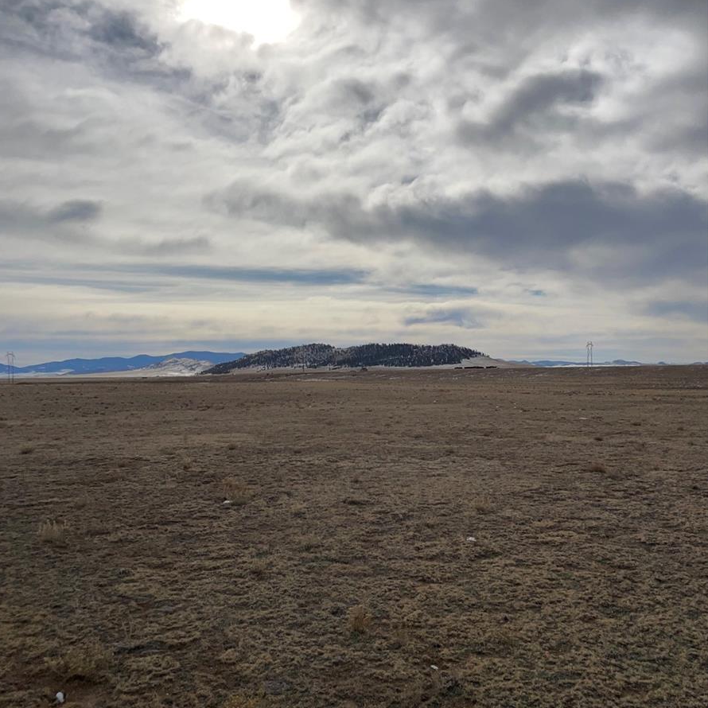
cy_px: 409
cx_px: 352
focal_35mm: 31
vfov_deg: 52.3
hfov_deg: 52.5
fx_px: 717
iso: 32
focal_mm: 4.2
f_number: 1.6
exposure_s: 1/14925
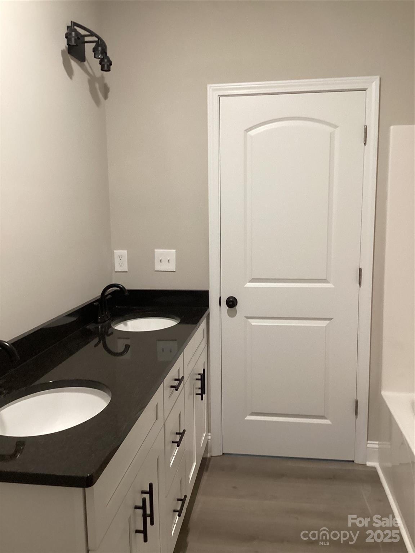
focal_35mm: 31
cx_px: 208
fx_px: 496
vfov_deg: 58.4
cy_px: 276
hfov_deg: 45.4
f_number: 2.4
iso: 250
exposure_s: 1/40
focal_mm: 3.3
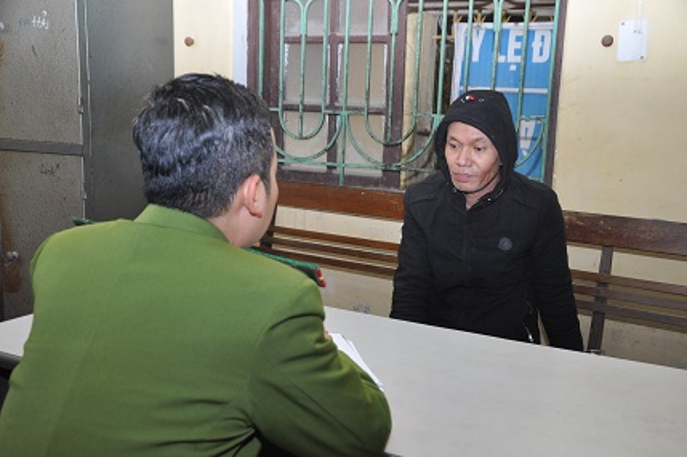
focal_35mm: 39
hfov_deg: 49.6
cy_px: 228
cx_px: 344
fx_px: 743
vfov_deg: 34.1
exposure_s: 1/60
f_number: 5.6
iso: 640
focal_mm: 26
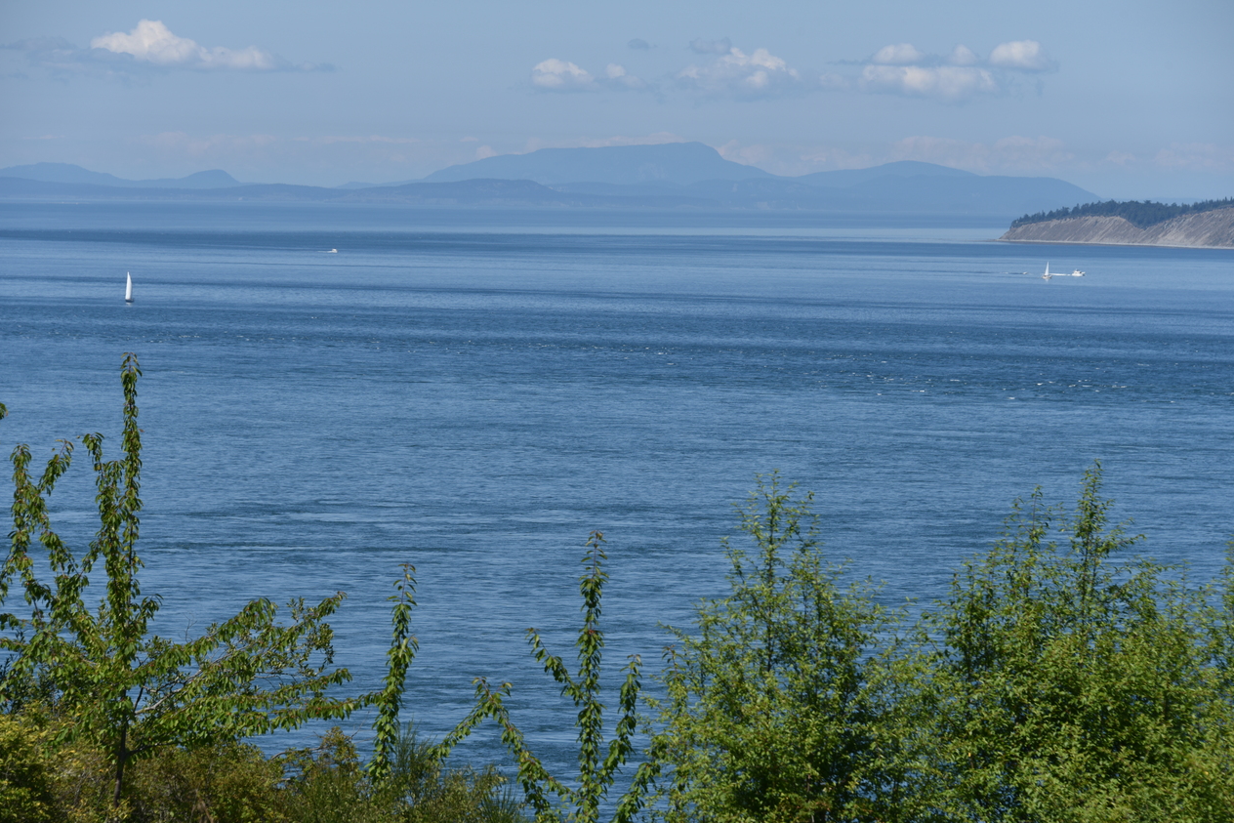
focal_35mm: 162
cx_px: 619
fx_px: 5553
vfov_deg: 8.5
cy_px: 408
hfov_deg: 12.7
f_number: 9
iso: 100
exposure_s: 1/320
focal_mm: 160
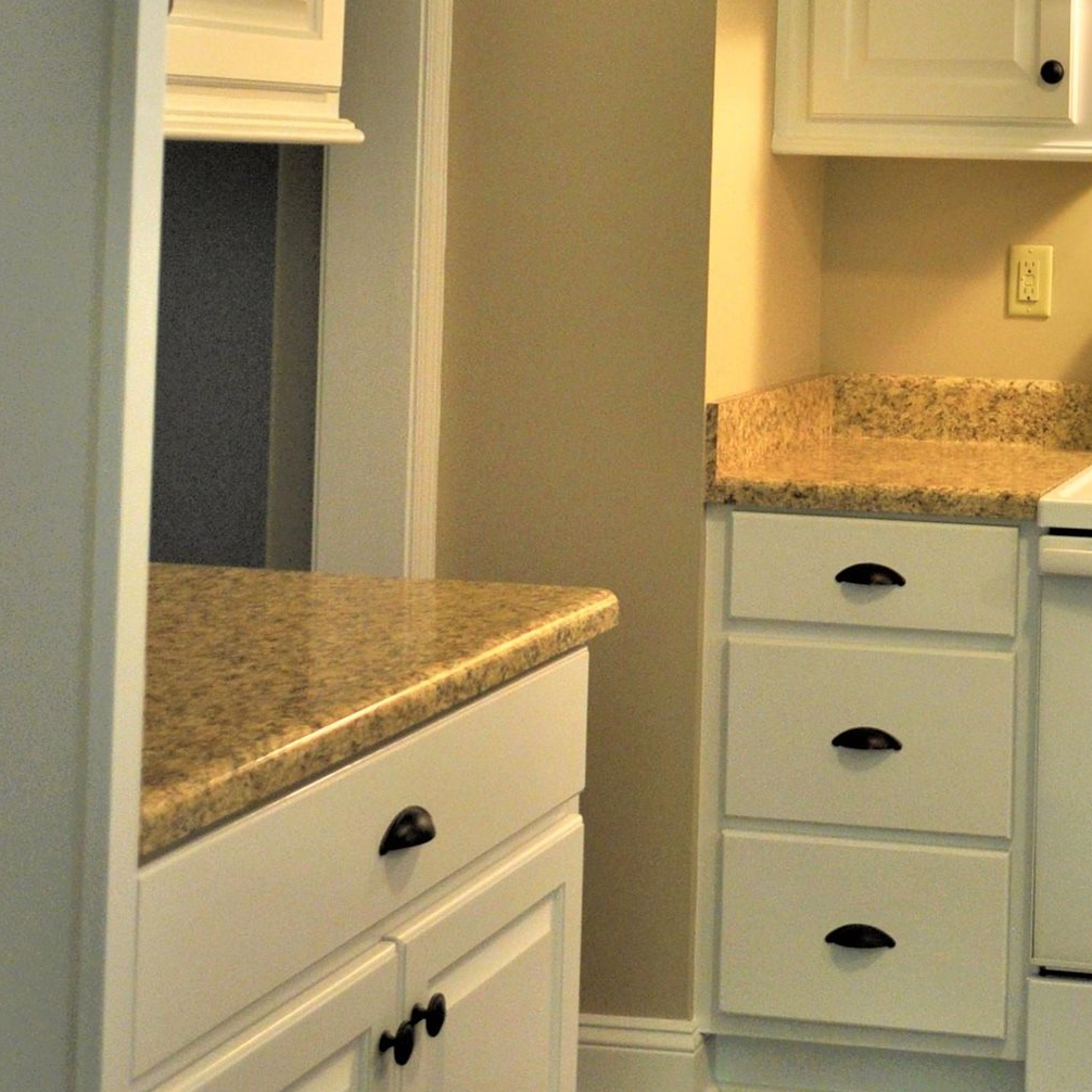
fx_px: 2498
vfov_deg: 23.9
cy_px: 74
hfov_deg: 23.8
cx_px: 1049
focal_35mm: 70
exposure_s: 1/60
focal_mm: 18
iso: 560
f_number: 4
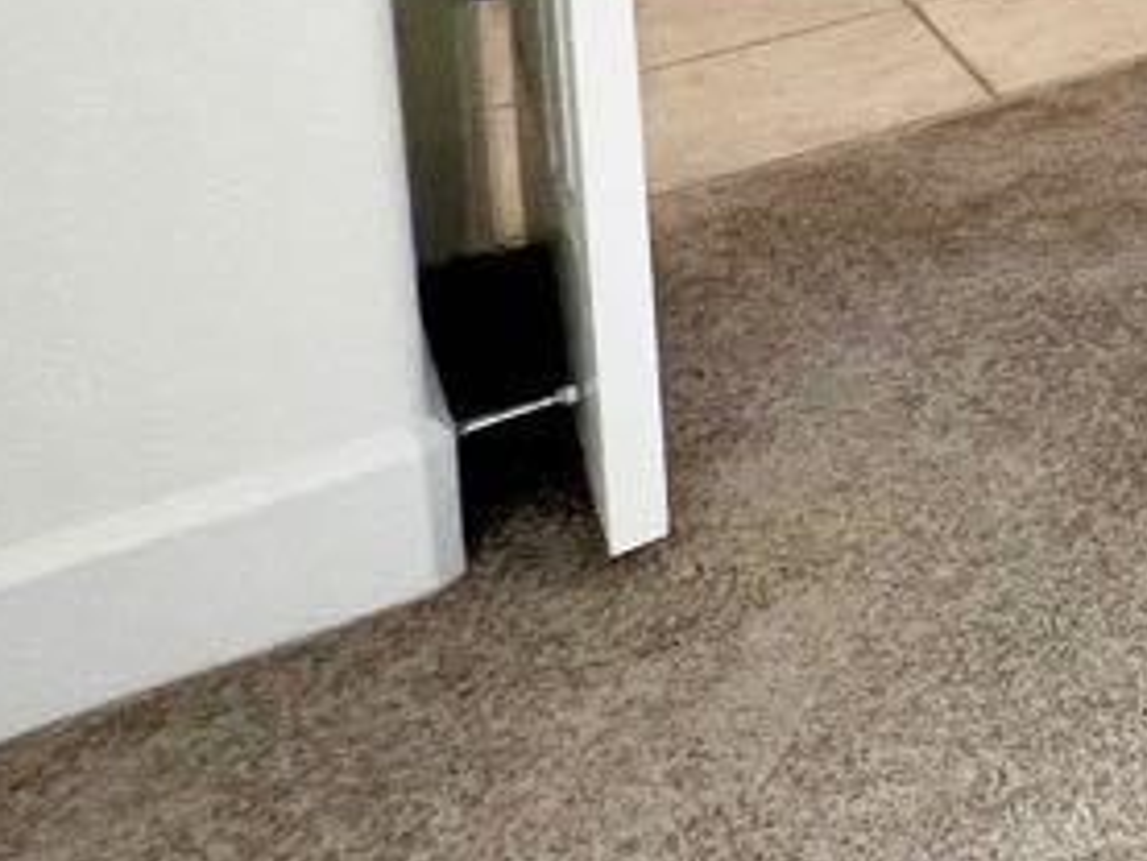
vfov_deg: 18.6
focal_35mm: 60
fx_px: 1989
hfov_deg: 17.3
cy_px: -720
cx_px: 2493
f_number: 1.8
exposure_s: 1/122
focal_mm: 1.57
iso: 80
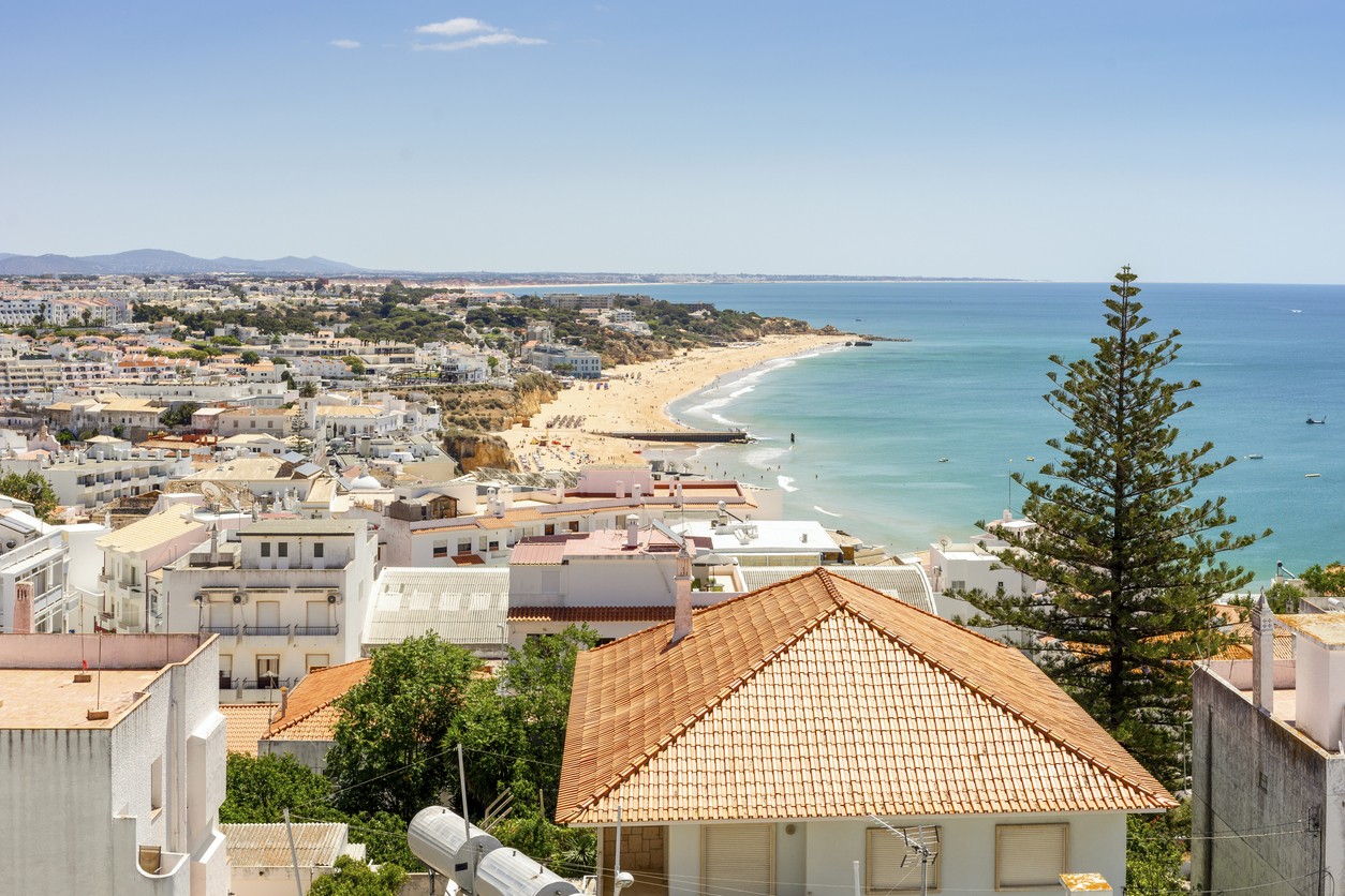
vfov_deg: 27.0
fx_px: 1868
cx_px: 672
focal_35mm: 50
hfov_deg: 39.6
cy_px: 448
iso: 125
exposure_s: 1/250
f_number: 9
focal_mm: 50
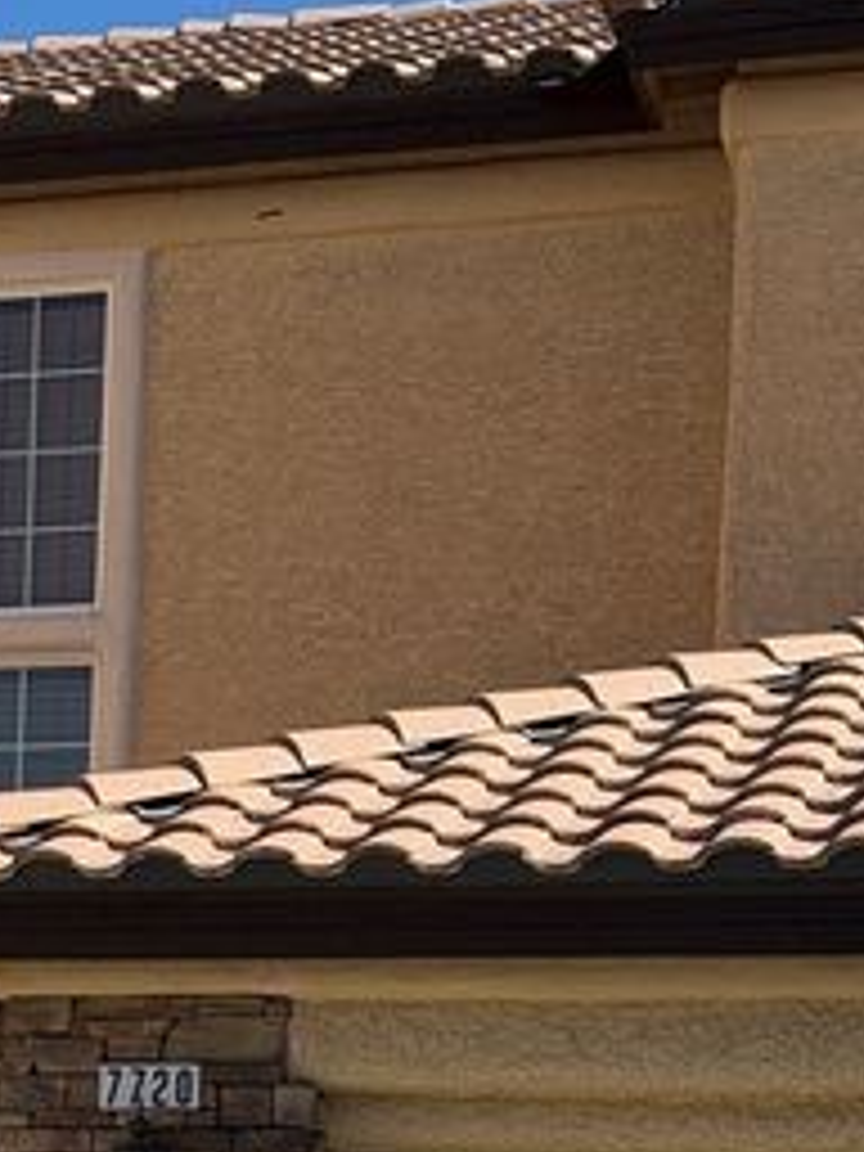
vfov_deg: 15.3
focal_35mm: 125
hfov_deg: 11.6
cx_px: -207
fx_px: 4160
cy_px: 1307
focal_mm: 6.76
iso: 64
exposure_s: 1/5208
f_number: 1.78
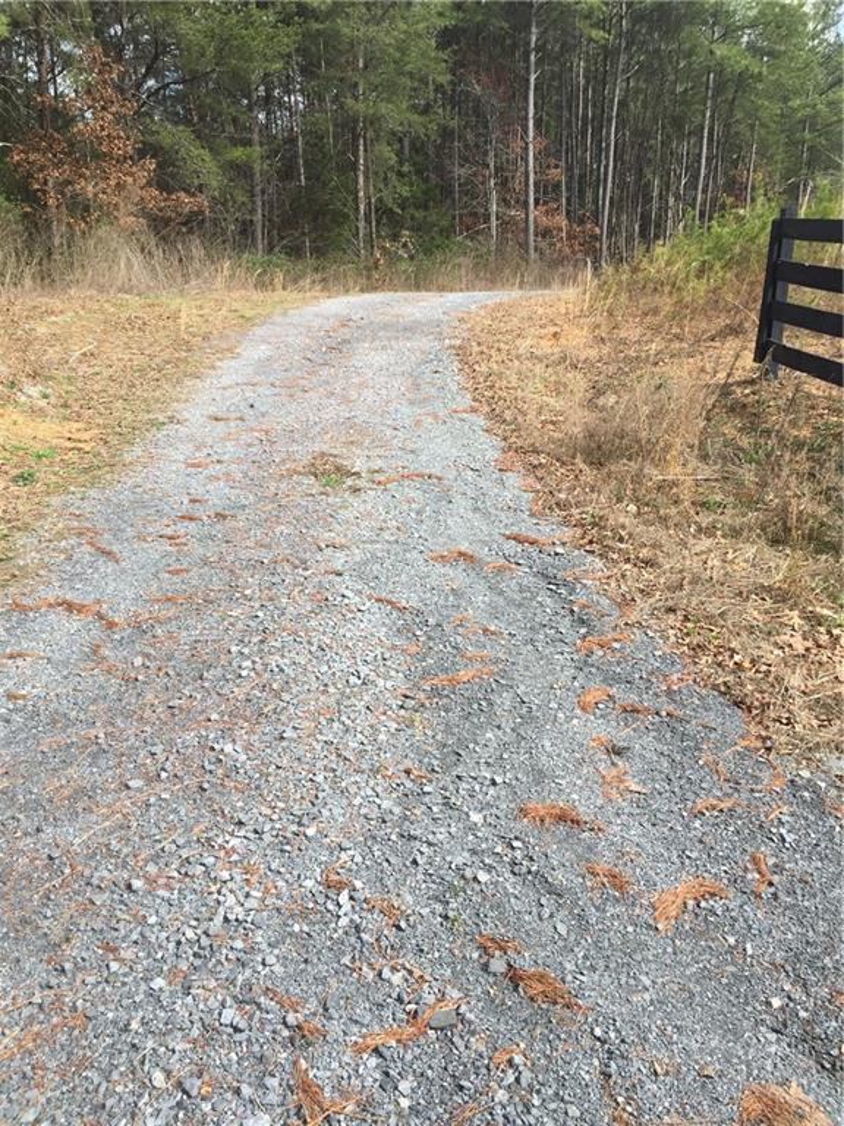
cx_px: 422
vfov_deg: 61.7
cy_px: 563
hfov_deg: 48.2
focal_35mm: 29
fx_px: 943
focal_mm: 4.15
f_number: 2.2
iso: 32
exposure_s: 1/964
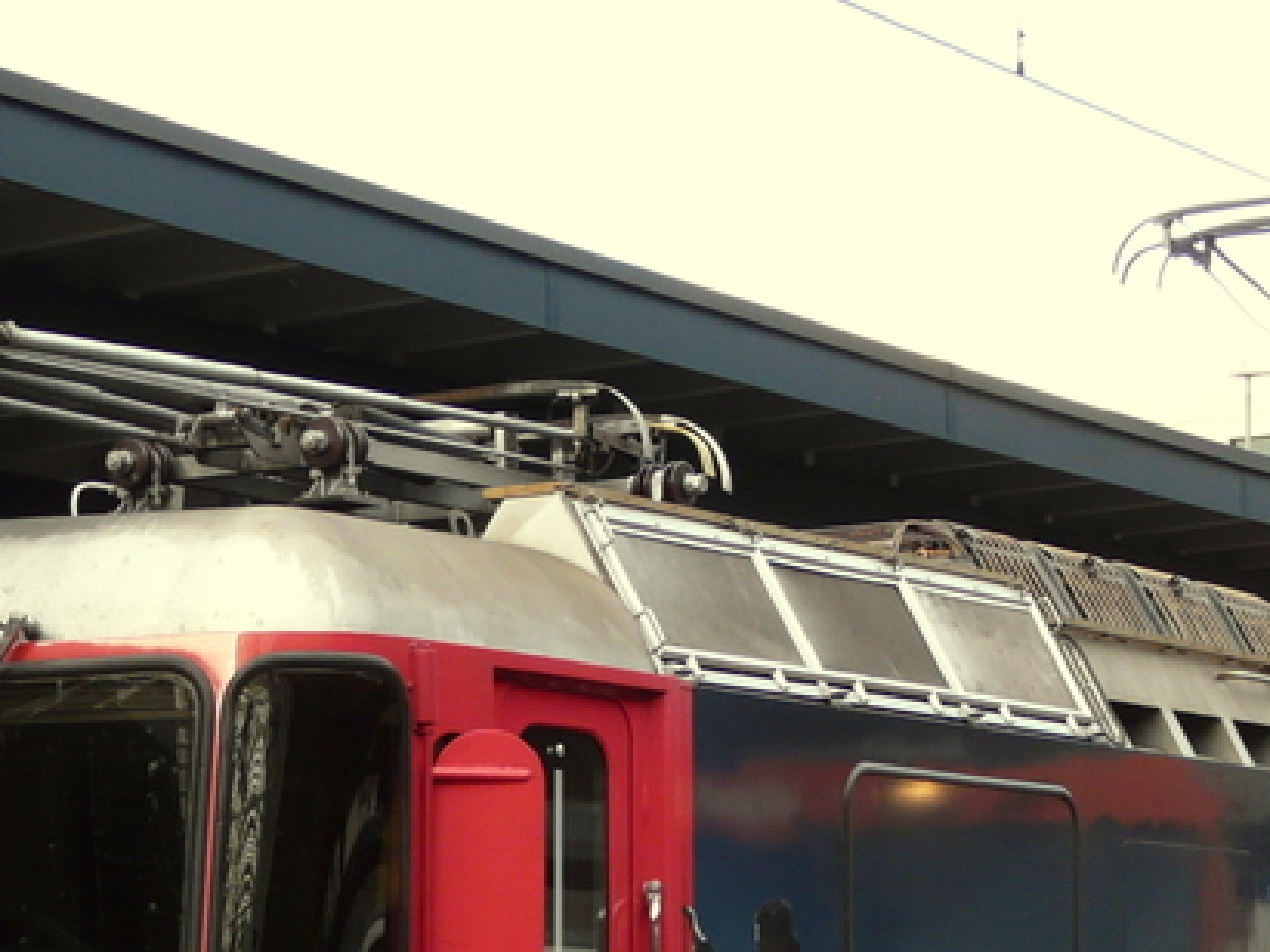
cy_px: 1122
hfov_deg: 17.5
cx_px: 473
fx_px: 4108
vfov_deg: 12.9
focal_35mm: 112
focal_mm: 7.5
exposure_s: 1/40
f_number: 3.2
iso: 100
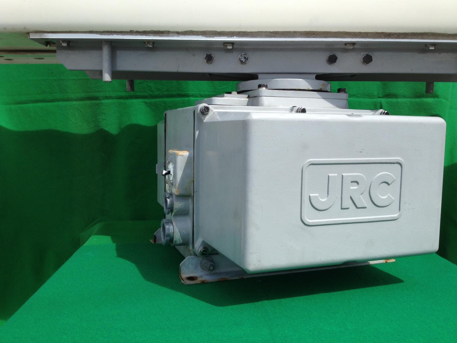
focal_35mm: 35
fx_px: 462
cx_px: 228
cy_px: 172
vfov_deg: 40.7
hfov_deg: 52.6
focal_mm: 4.28
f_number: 2.4
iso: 50
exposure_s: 1/1453
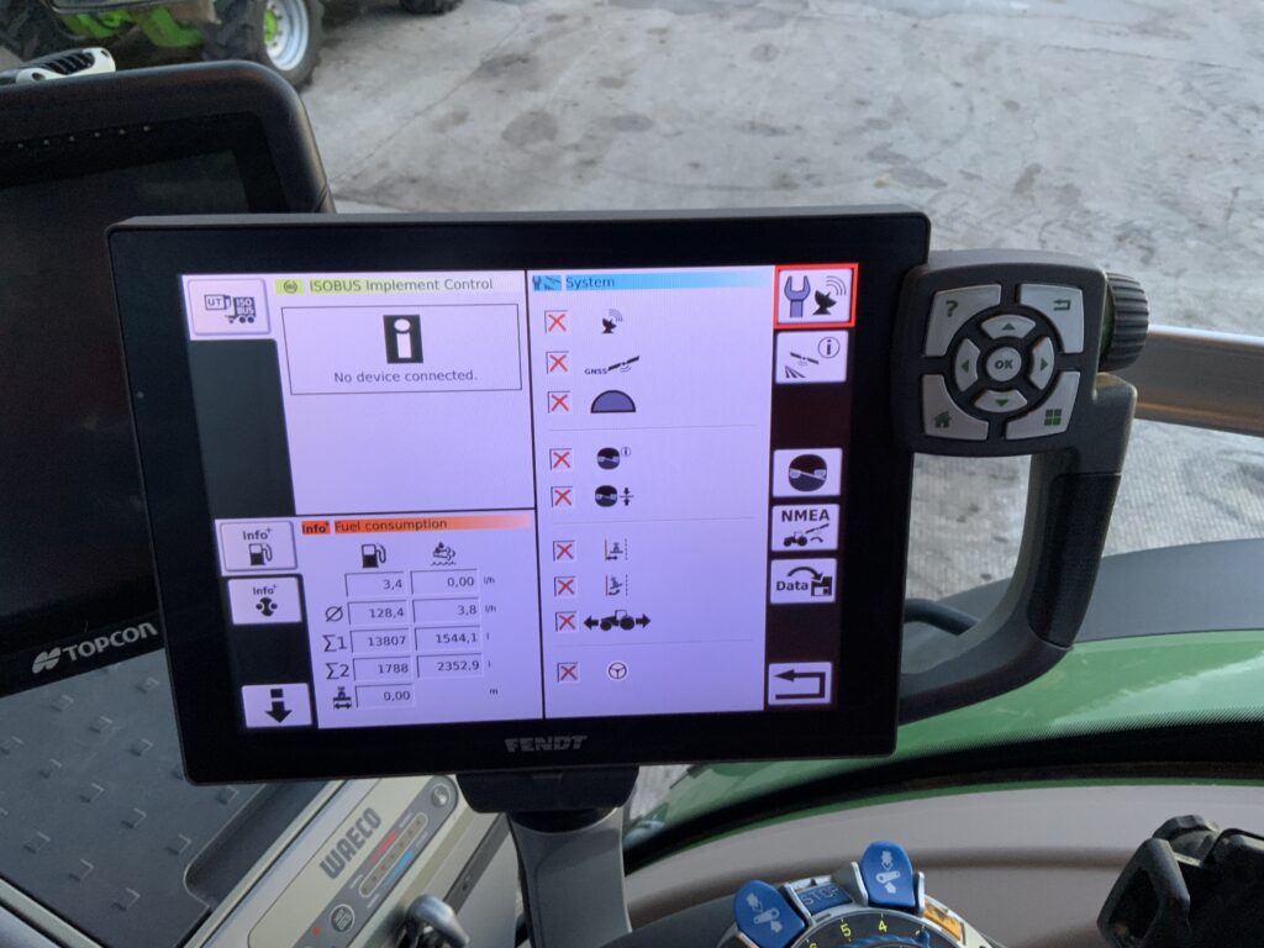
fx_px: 1059
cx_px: 632
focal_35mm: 29
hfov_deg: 61.7
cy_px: 474
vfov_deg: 48.2
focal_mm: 3
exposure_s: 1/60
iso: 64
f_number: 1.8
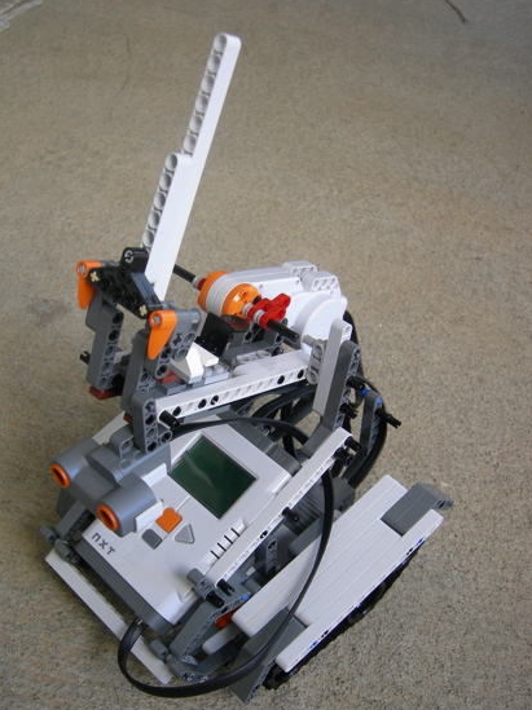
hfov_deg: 34.3
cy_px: 396
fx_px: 862
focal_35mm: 42
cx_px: 227
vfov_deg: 44.7
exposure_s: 1/25.7
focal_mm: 7.5
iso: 64
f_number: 2.7
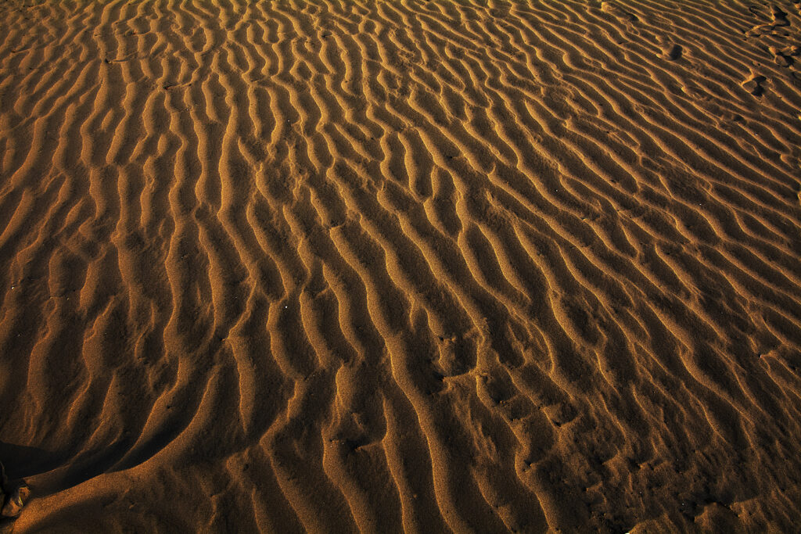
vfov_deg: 56.2
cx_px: 400
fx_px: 501
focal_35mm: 22
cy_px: 267
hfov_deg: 77.3
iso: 500
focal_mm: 15
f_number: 11
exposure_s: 1/750
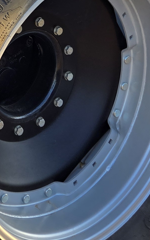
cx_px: -74
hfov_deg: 12.3
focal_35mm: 101
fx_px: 661
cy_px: -107
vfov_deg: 18.5
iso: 25
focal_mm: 5.4
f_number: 1.8
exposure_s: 1/358
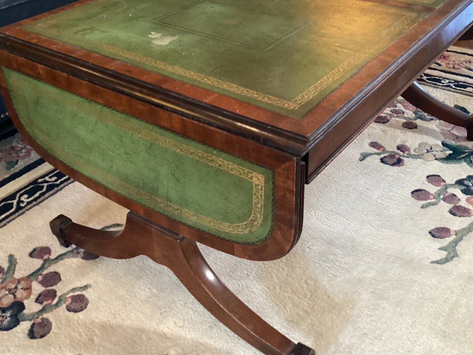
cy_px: 152
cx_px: 252
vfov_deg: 35.1
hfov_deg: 45.7
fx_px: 560
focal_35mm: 41
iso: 400
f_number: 2.4
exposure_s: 1/30
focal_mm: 3.3
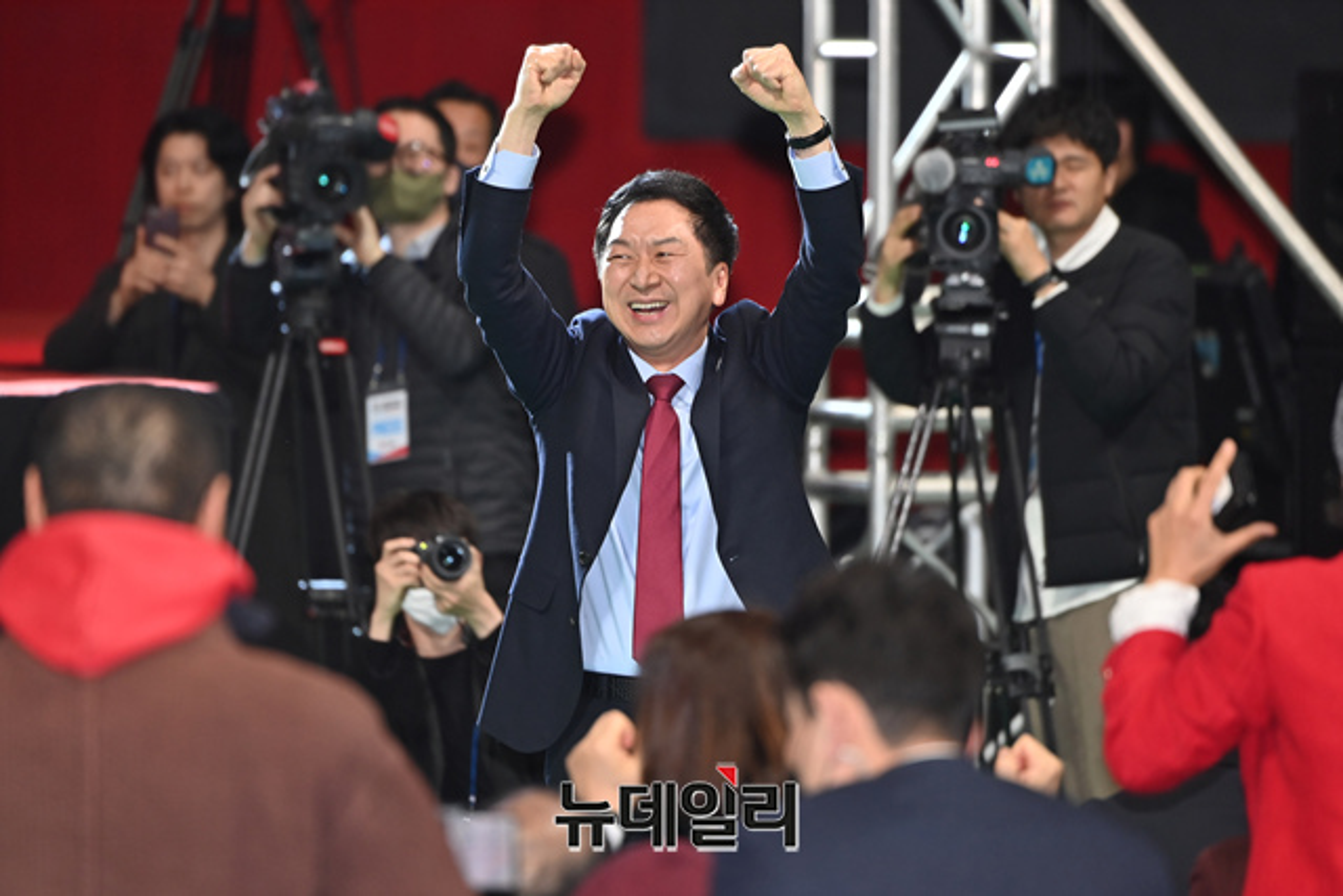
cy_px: 448
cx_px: 672
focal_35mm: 400
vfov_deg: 3.4
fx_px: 14925
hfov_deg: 5.2
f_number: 5.6
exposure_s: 1/320
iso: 1250
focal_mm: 400
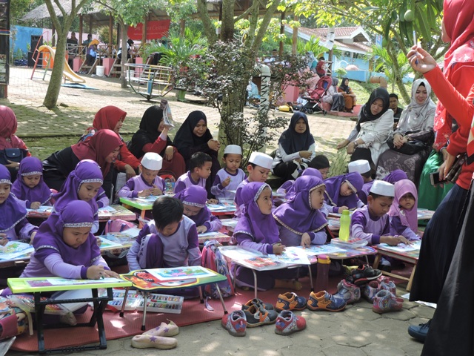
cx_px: 237
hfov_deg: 40.4
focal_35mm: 47
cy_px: 178
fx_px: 644
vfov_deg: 30.9
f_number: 3.5
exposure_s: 1/200
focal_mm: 8.4
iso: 100
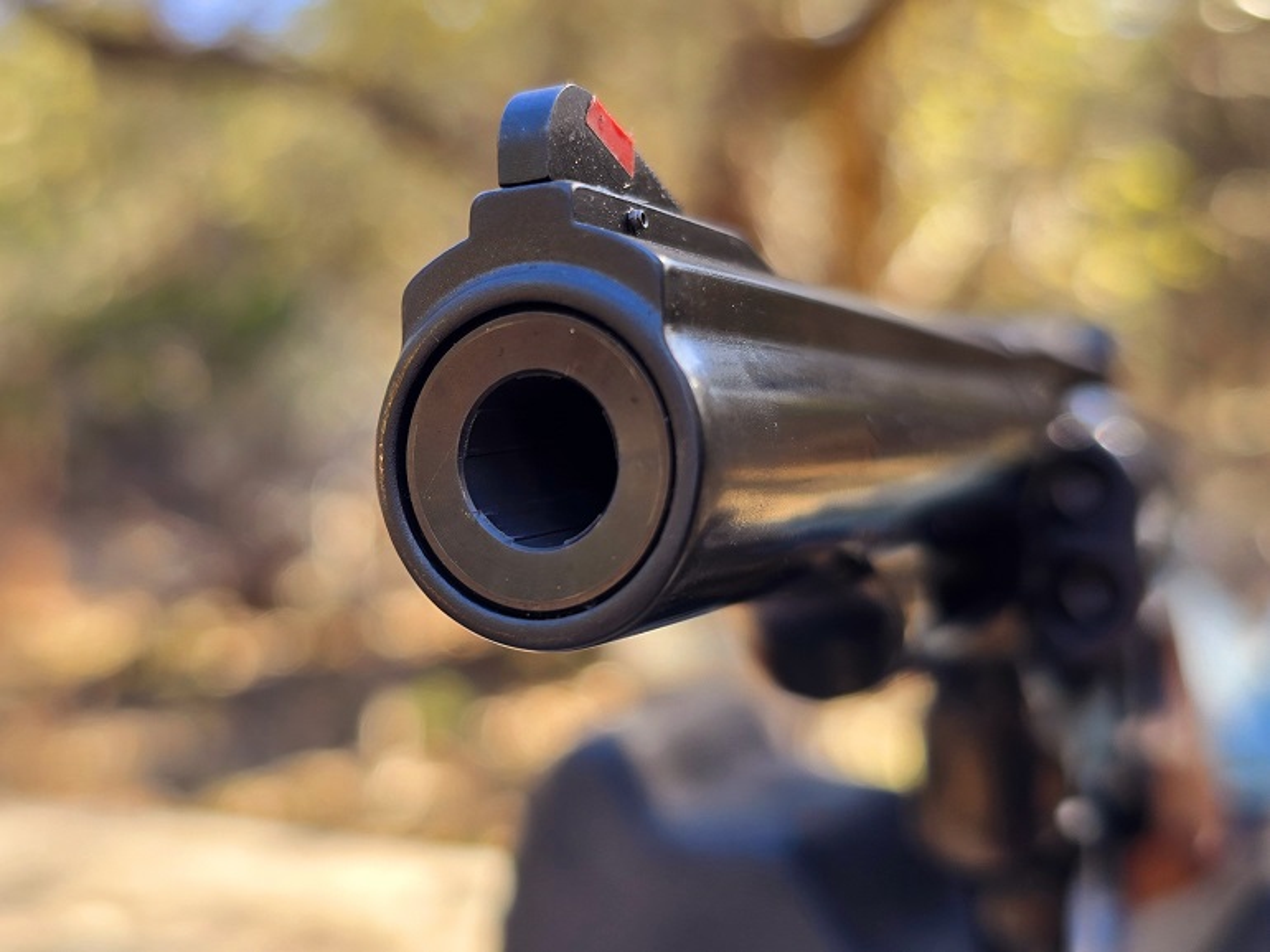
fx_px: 844
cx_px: 635
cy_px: 476
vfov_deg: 58.9
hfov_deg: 73.9
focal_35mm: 23
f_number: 1.7
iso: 25
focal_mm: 6.3
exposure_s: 1/182
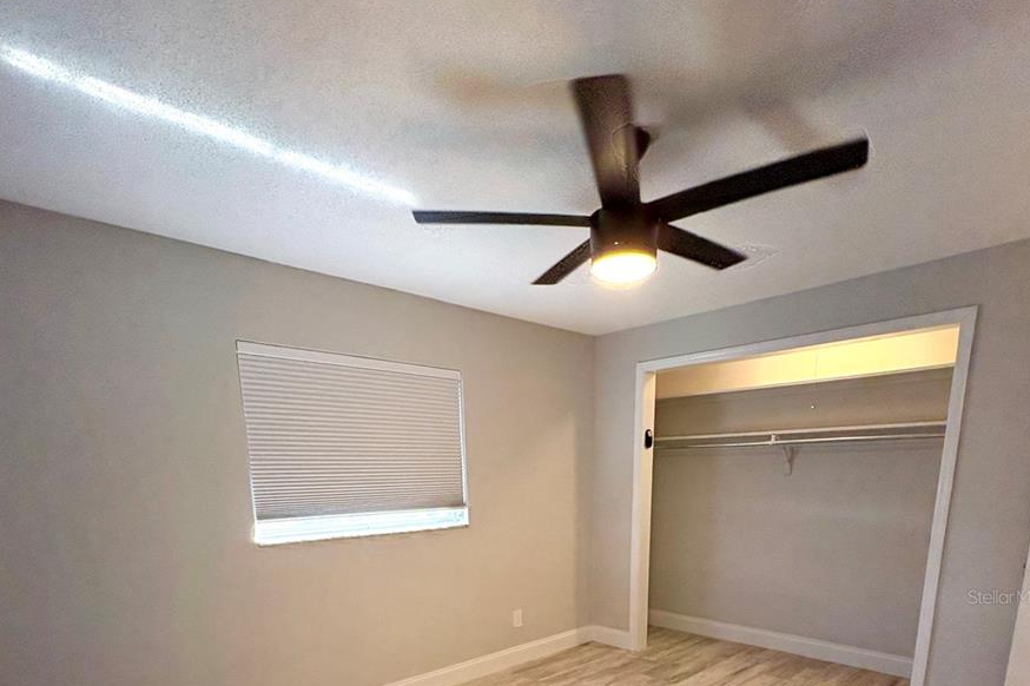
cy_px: 596
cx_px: 521
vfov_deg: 55.1
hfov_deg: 84.0
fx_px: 572
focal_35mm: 20
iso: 250
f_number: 2.2
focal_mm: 2.22
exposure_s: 1/120
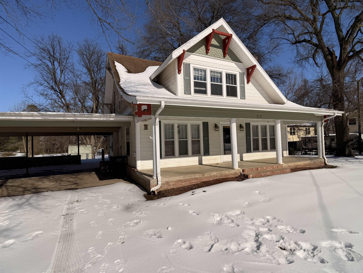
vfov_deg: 56.8
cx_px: 182
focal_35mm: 24
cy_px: 136
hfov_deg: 71.6
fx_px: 252
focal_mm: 6.76
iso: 80
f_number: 1.78
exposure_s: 1/14286
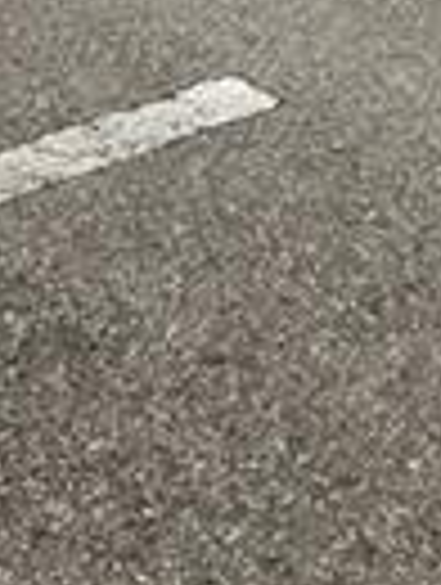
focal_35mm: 165
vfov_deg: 9.7
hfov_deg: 9.0
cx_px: 27
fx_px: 2794
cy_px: -1080
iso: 20
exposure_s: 1/4000
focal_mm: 3.99
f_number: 1.8
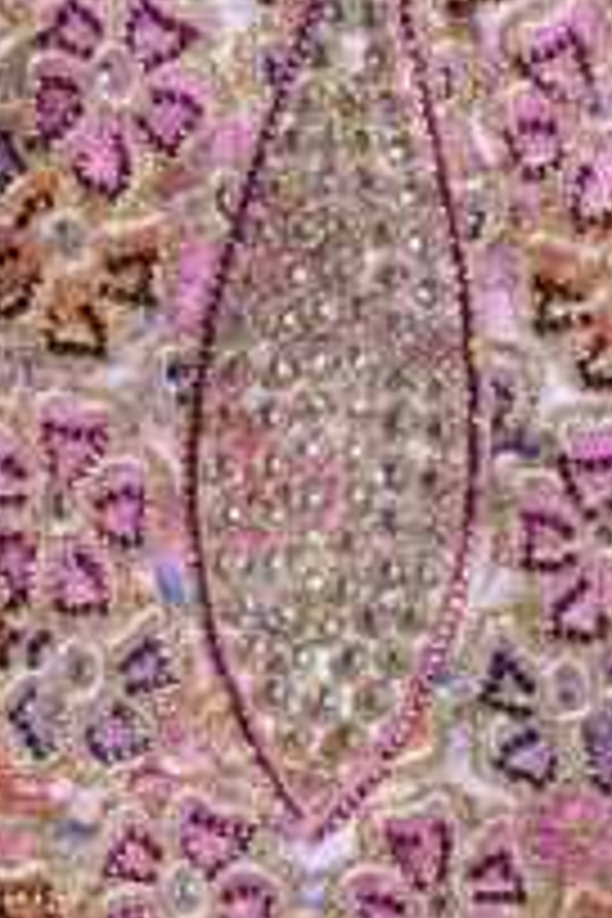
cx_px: 369
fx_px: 6553
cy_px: 1282
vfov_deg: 7.9
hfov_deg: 5.3
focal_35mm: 257
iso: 200
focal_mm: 70
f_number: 14
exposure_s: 1/200
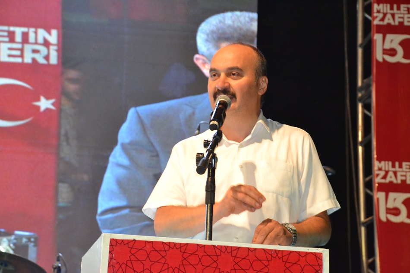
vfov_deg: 12.2
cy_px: 136
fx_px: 1281
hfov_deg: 18.2
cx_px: 205
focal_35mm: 112
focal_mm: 75
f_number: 5.3
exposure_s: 1/60
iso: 2500
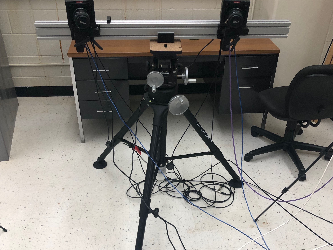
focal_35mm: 38
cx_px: 169
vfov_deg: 37.5
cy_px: 155
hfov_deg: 49.0
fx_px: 366
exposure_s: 1/30
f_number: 1.8
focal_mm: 4
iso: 32
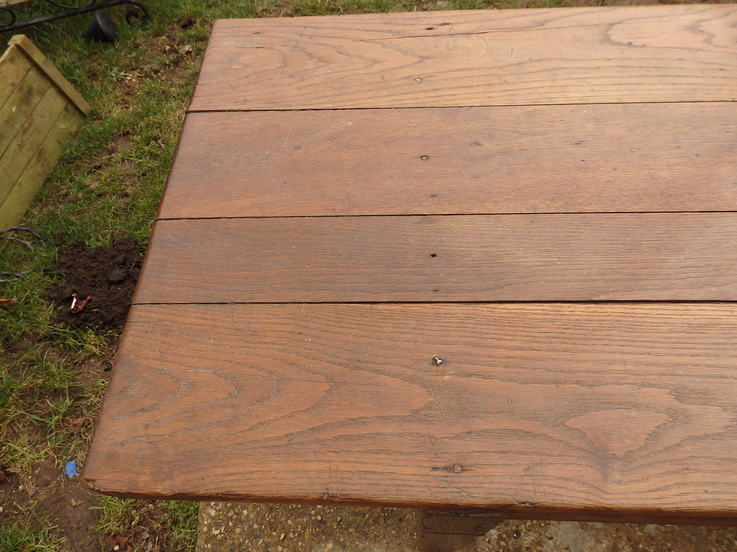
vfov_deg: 54.9
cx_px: 368
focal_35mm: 25
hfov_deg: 69.4
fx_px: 532
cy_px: 276
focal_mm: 4.5
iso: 125
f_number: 3
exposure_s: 1/640
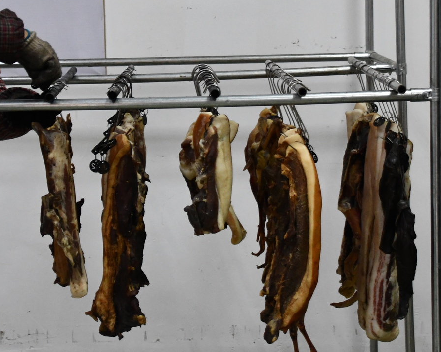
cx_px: 240
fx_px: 1266
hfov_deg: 19.8
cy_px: 80
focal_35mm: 97
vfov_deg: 15.8
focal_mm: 32
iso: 2200
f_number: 4
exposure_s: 1/125
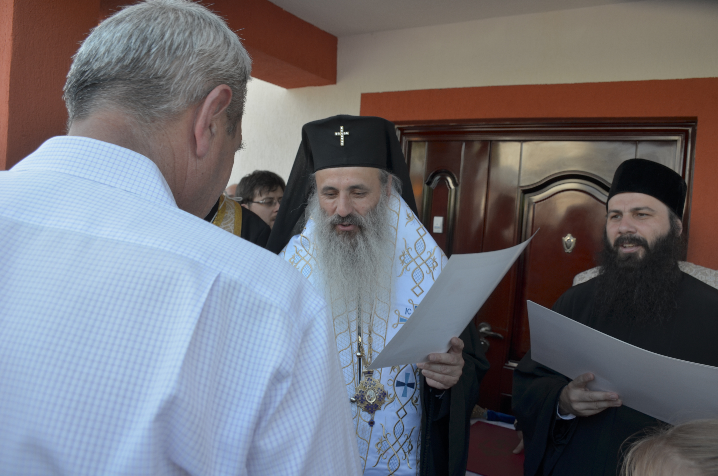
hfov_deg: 67.5
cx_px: 359
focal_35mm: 27
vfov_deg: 47.7
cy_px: 238
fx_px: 537
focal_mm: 18
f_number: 5.6
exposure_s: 1/125
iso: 200
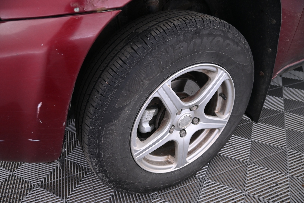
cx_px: 152
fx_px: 203
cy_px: 102
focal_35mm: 24
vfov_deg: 53.1
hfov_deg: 73.7
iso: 900
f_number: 3.5
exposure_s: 1/25
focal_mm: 16
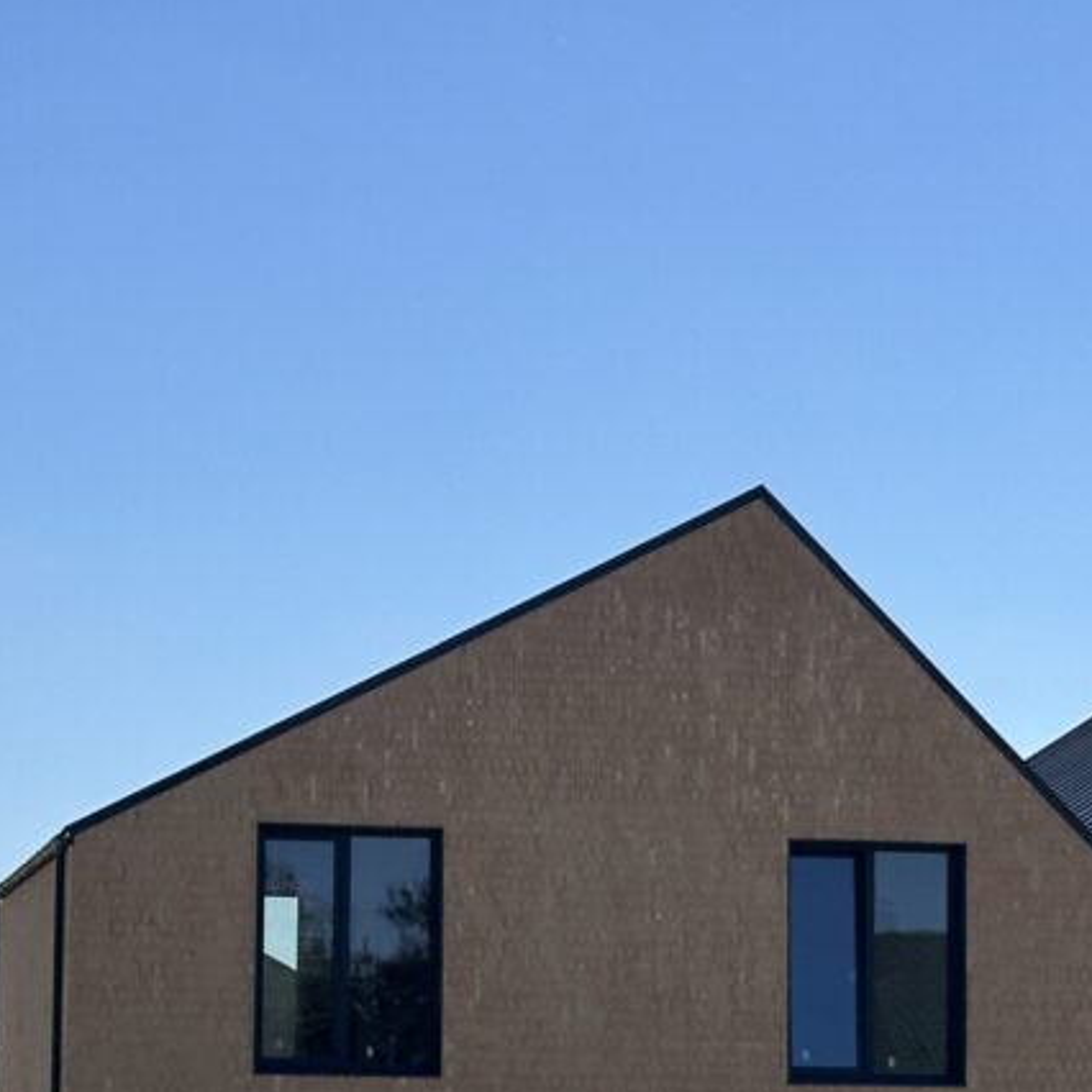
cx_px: 608
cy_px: 800
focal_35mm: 102
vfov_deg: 17.0
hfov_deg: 17.1
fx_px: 3640
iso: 64
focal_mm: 6.86
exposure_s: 1/5882
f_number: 1.78
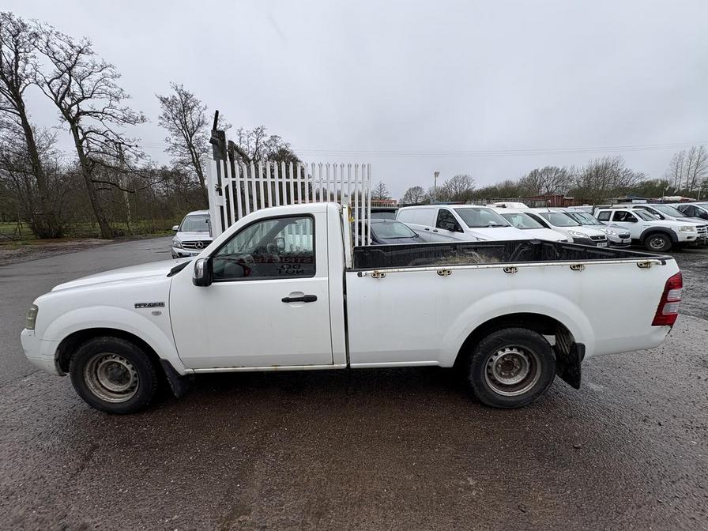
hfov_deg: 102.1
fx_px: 286
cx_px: 354
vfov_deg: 85.7
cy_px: 266
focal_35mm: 14
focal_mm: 2.22
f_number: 2.2
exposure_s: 1/741
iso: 40
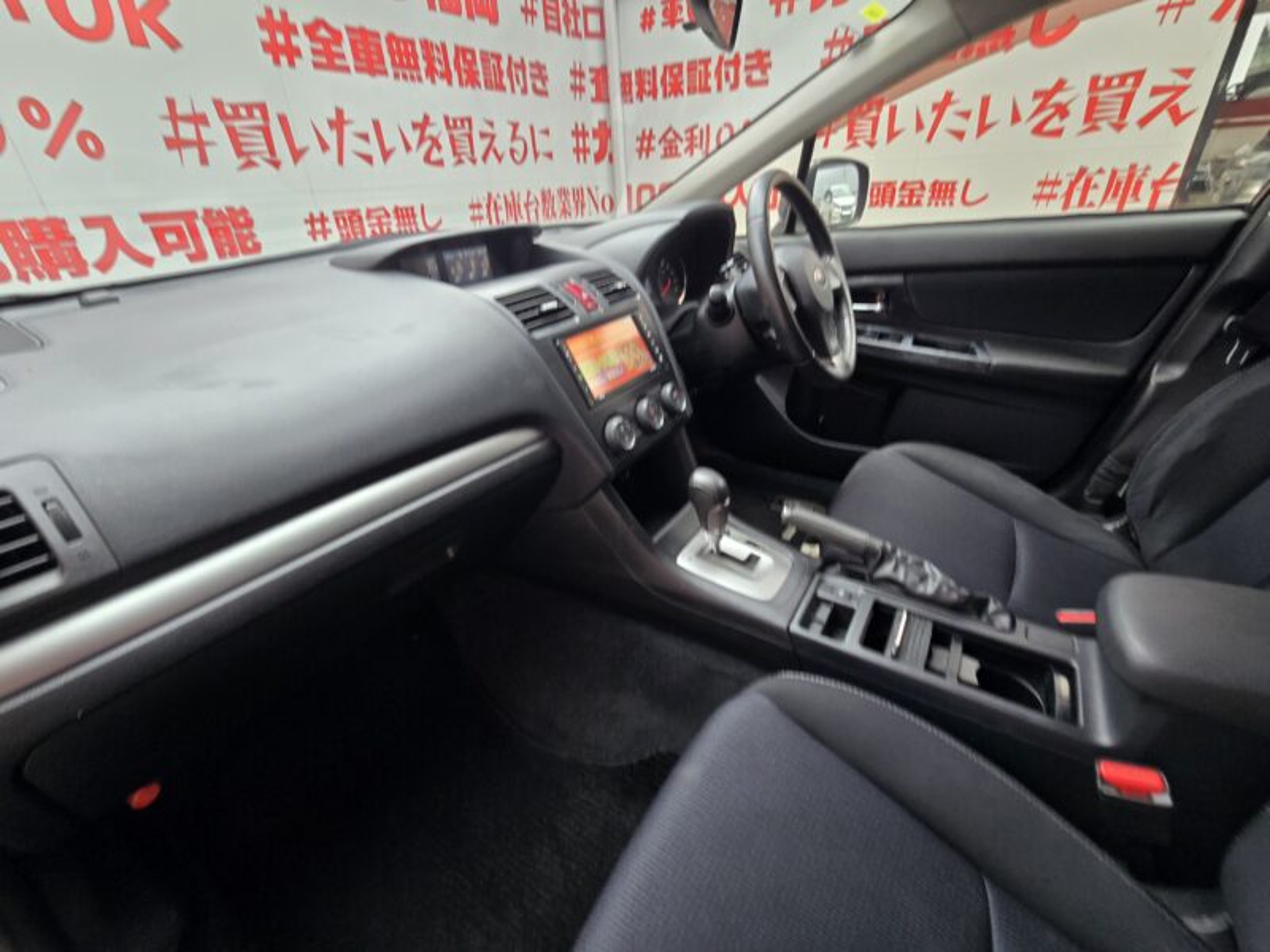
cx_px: 635
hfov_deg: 106.2
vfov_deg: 89.9
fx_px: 477
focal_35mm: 13
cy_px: 476
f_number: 2.2
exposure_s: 1/50
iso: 64
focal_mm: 2.2
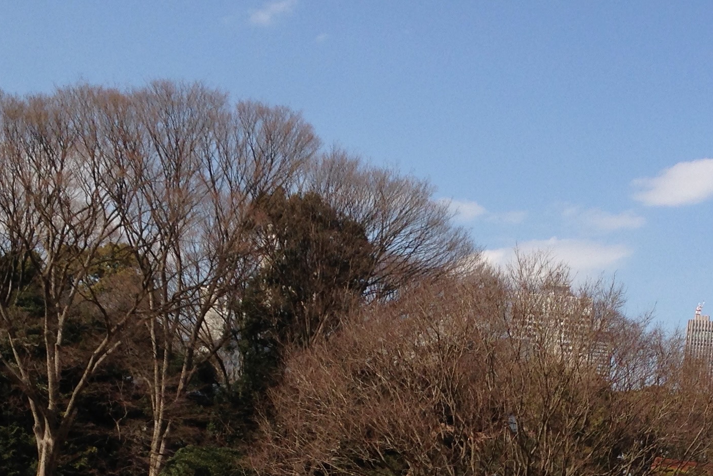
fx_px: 1585
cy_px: 567
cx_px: 487
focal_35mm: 80
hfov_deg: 25.2
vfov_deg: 16.4
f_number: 2.4
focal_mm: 4.13
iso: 50
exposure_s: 1/1595
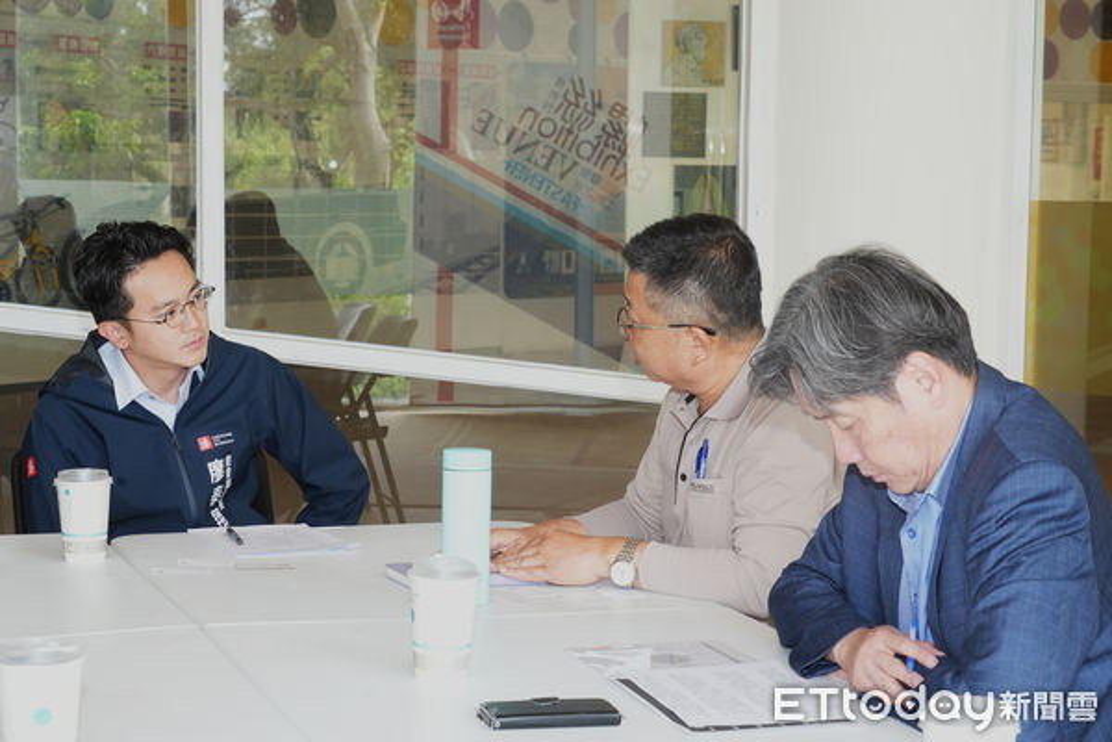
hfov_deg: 28.1
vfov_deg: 18.9
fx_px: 2224
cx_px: 556
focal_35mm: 72
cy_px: 371
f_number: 11
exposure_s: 1/60
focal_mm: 72
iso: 3200
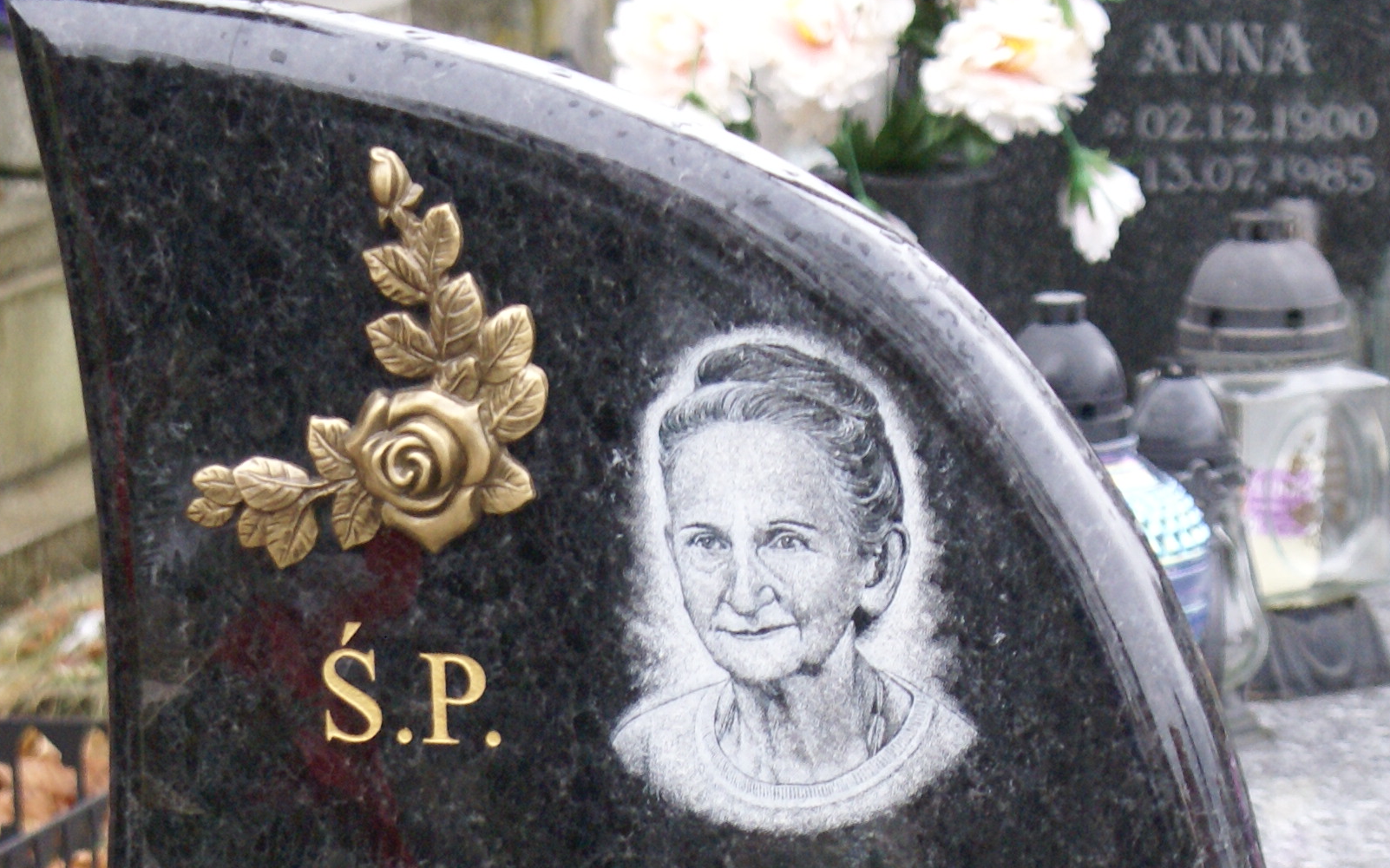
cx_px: 709
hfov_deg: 11.3
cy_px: 1000
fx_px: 7008
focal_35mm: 185
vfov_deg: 7.0
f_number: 5.6
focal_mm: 50
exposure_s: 1/100
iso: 400
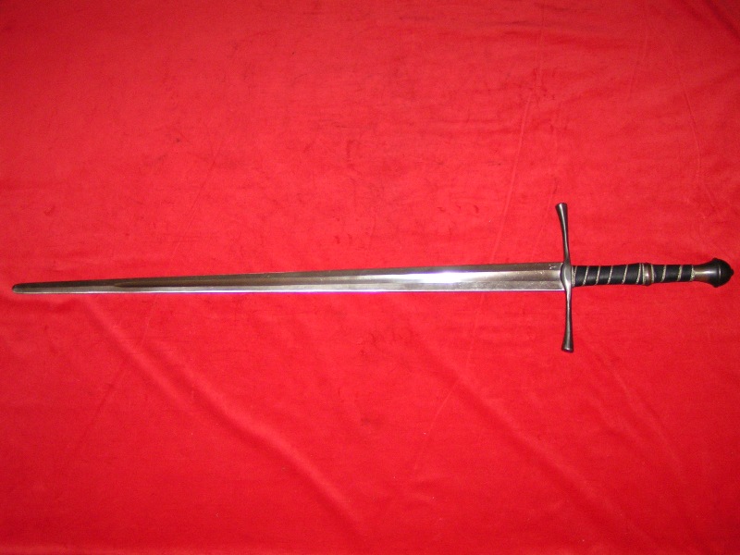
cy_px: 278
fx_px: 812
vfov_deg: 37.7
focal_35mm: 38
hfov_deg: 49.0
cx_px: 370
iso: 200
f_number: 2.8
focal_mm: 5.8
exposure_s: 1/40
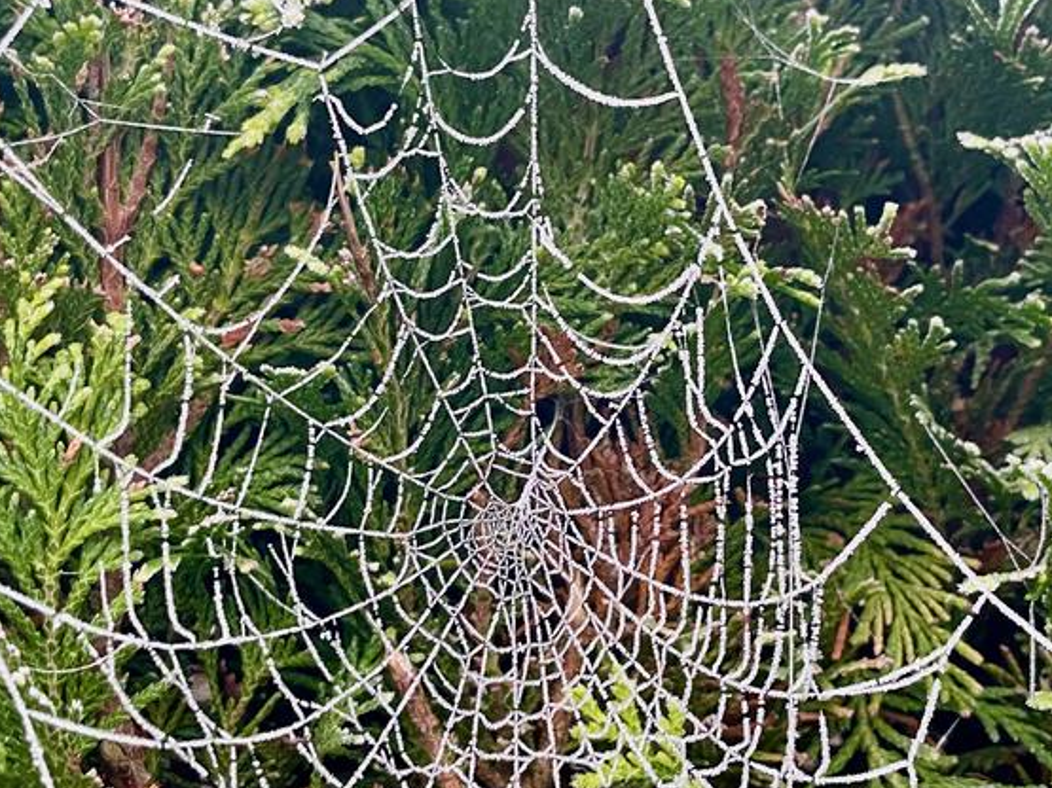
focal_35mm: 48
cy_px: 439
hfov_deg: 39.6
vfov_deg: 30.2
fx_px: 1458
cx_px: 599
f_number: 1.6
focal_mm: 4.2
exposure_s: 1/60
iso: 200
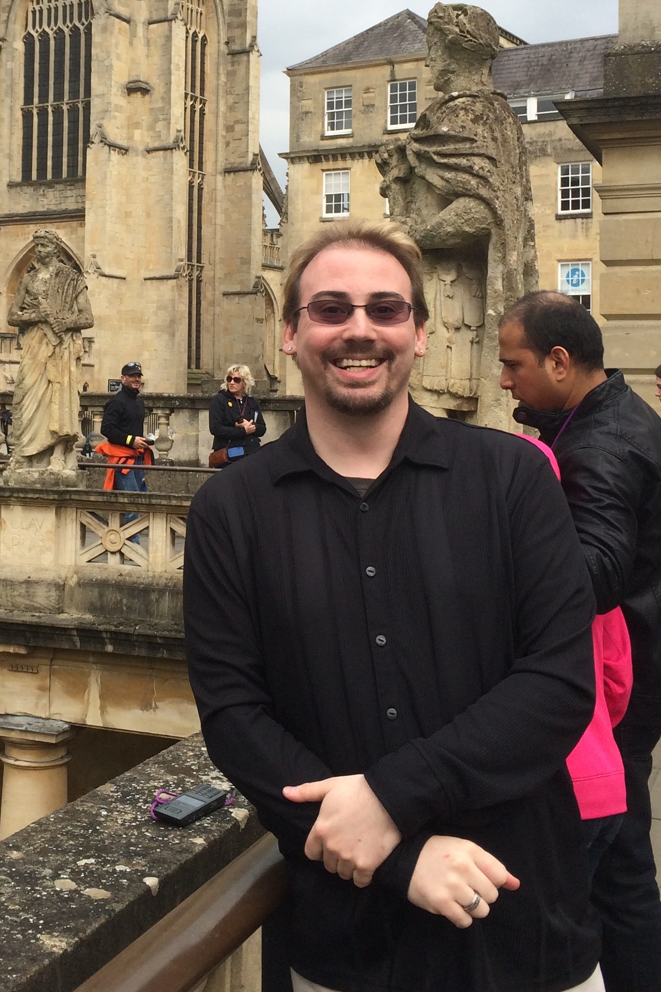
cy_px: 322
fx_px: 1432
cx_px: 123
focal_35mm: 52
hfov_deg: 25.5
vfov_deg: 37.7
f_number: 2.2
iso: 32
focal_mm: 4.12
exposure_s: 1/1208
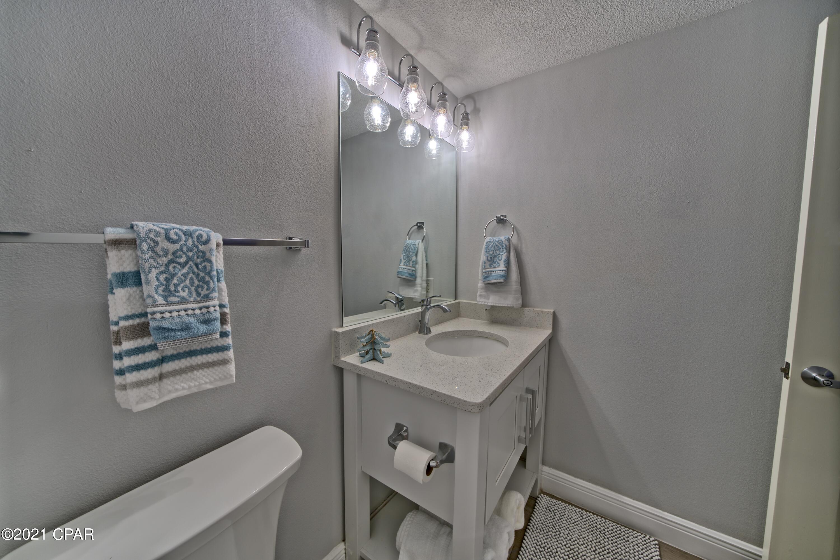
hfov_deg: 112.6
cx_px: 420
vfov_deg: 90.0
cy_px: 280
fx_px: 280
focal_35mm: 12
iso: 200
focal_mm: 12
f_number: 19
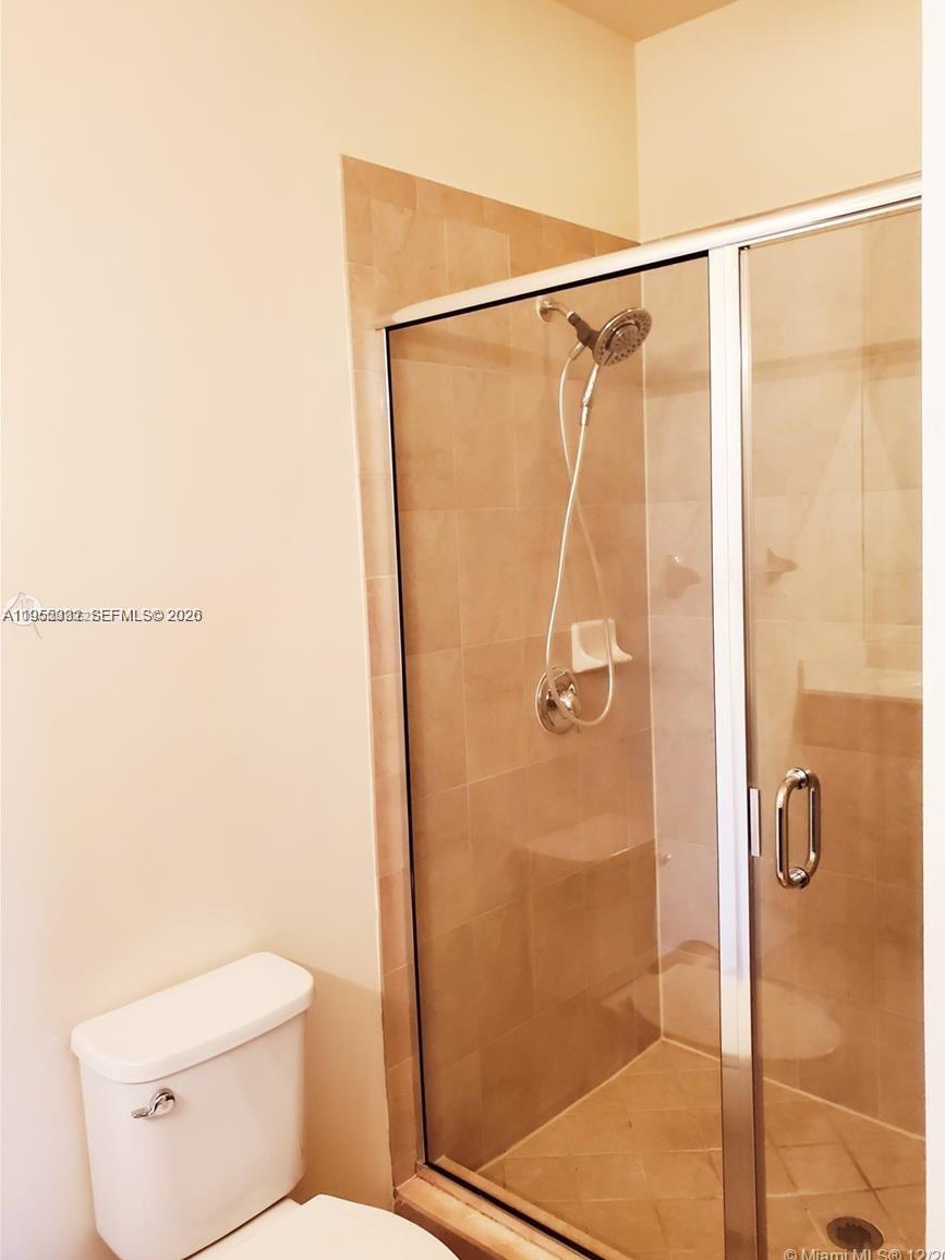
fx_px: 983
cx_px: 489
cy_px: 616
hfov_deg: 51.3
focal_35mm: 27
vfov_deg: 65.3
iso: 320
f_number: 2.4
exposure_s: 1/39
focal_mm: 4.3
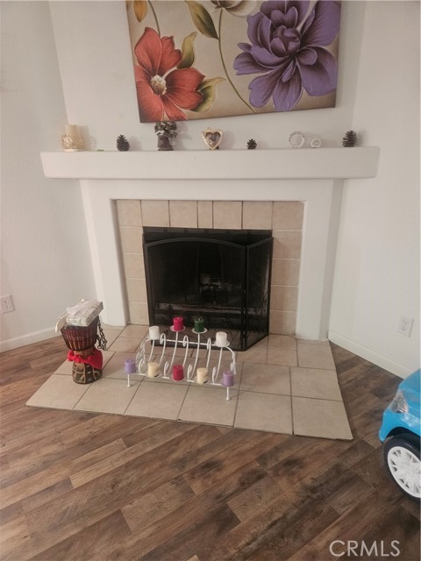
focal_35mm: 23
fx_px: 373
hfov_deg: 58.9
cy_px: 280
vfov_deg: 73.9
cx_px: 210
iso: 640
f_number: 1.8
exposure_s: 1/60
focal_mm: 5.4
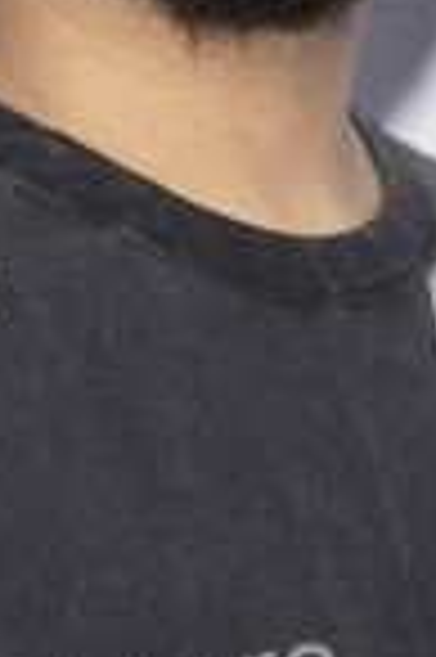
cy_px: 76
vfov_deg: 6.3
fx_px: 5972
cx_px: 252
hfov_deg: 4.2
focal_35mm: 328
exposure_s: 1/200
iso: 800
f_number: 5.6
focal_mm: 120
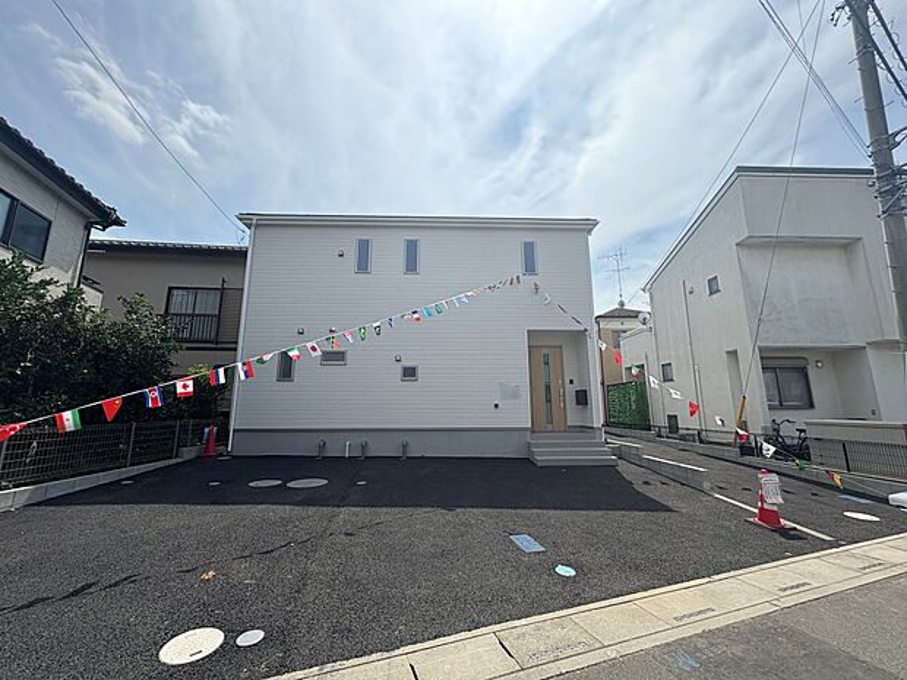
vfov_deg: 85.7
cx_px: 454
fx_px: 367
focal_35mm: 14
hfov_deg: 102.1
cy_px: 340
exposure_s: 1/2415
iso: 64
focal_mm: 2.22
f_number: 2.2
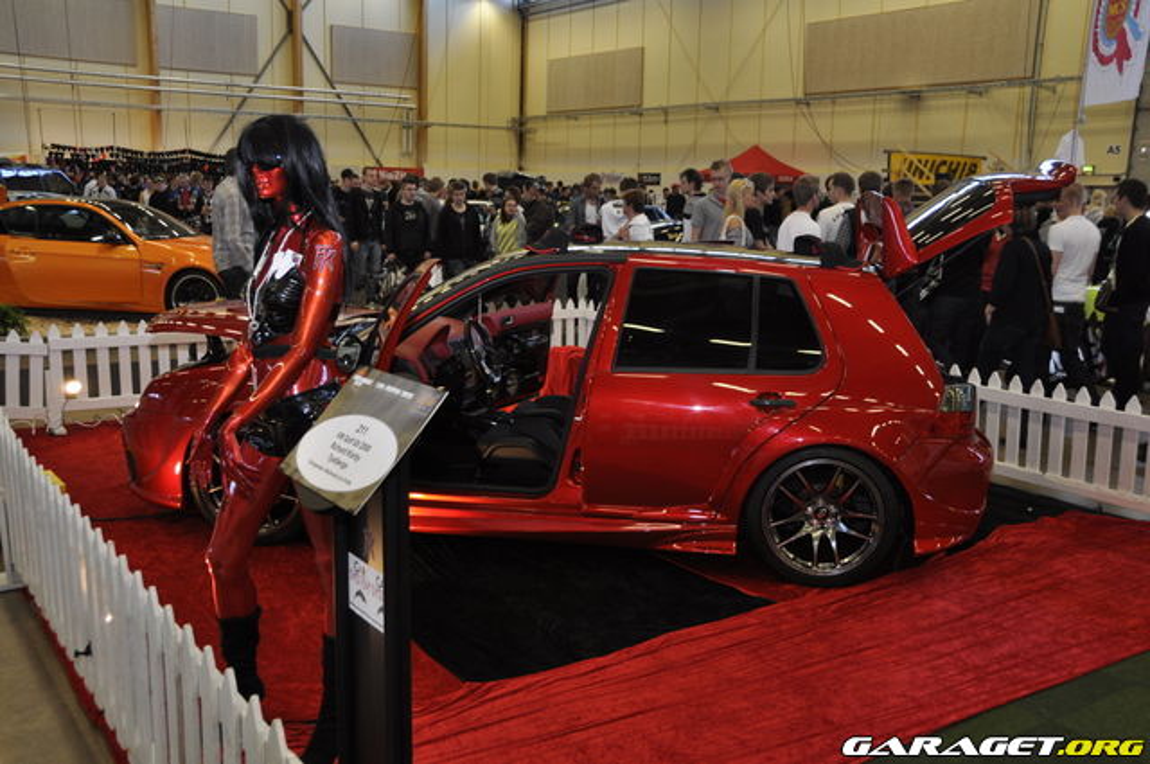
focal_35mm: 33
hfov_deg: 57.3
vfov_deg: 39.9
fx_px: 1053
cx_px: 575
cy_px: 382
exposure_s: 1/60
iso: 400
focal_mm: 22
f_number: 5
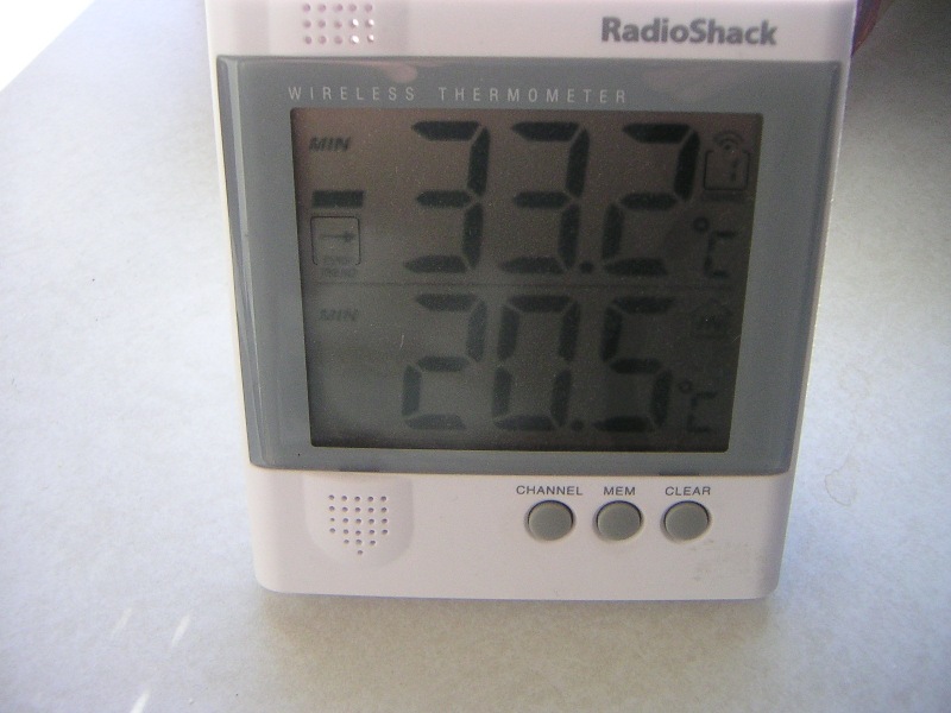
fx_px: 1071
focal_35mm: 39
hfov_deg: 47.9
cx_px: 476
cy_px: 356
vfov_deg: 36.8
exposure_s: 1/250
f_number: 2.9
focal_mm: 5.1
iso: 64
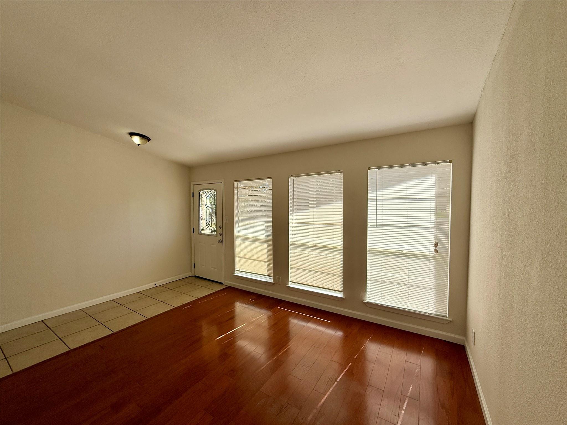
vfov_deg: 85.7
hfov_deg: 102.1
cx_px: 284
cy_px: 212
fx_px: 229
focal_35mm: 14
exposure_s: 1/799
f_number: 2.2
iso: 50
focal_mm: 2.22
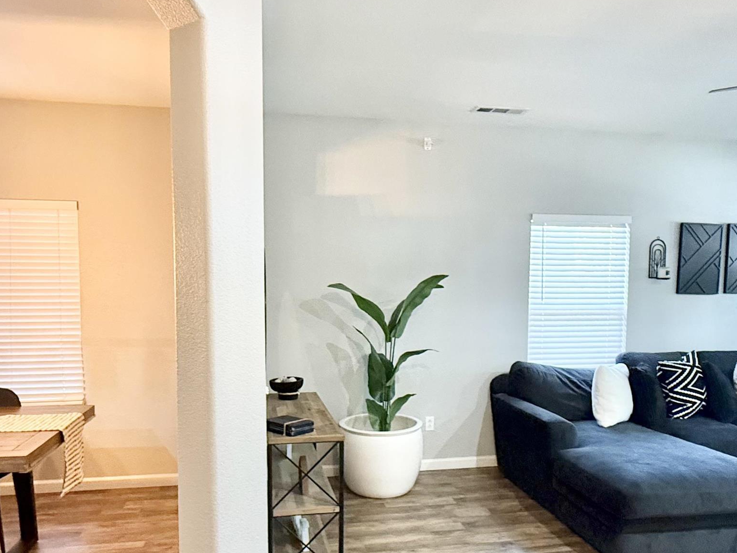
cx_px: 359
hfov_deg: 63.4
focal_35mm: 28
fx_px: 596
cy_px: 324
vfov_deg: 49.5
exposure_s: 1/60
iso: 400
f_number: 2.2
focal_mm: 2.22
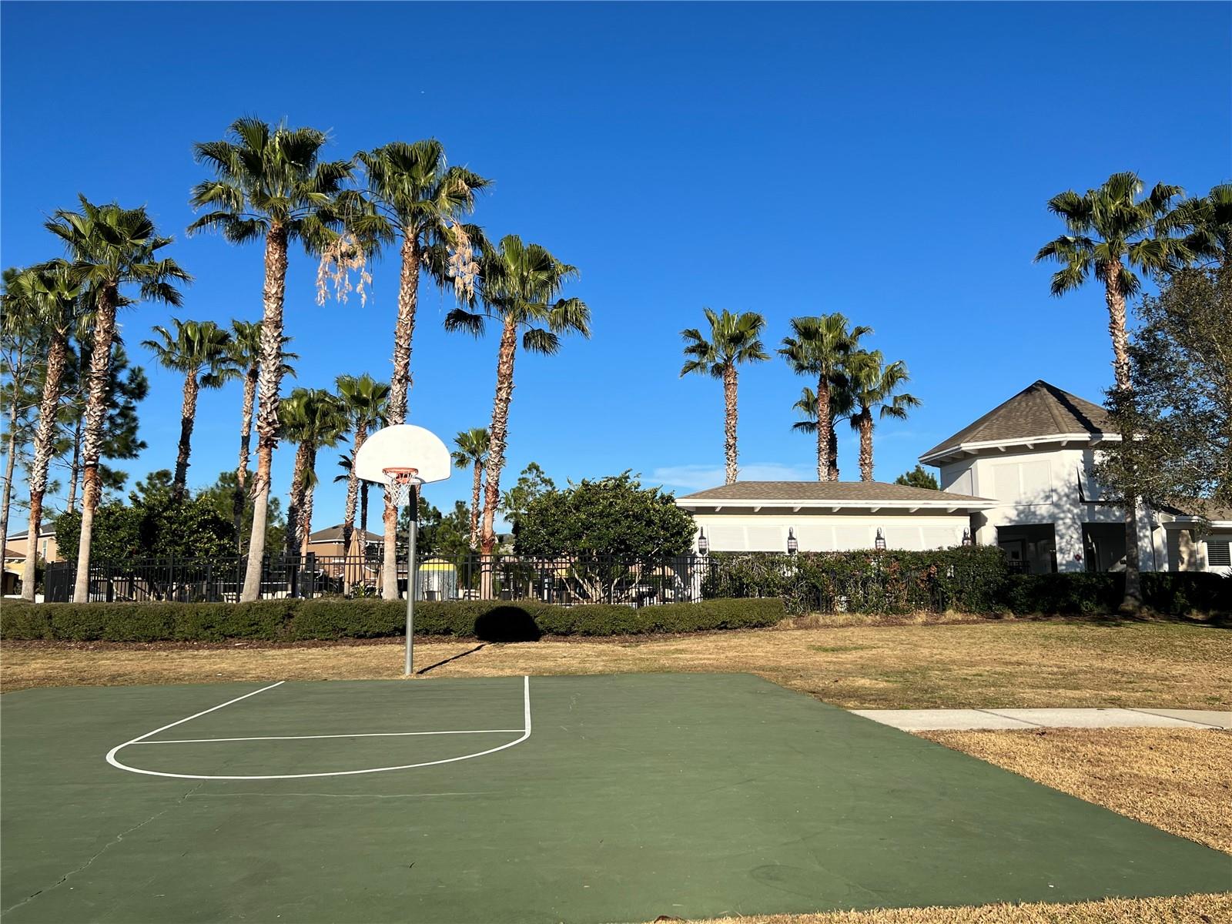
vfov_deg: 53.1
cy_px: 462
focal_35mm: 26
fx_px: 925
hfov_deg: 67.3
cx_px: 616
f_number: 1.5
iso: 50
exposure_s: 1/4444
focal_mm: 5.7
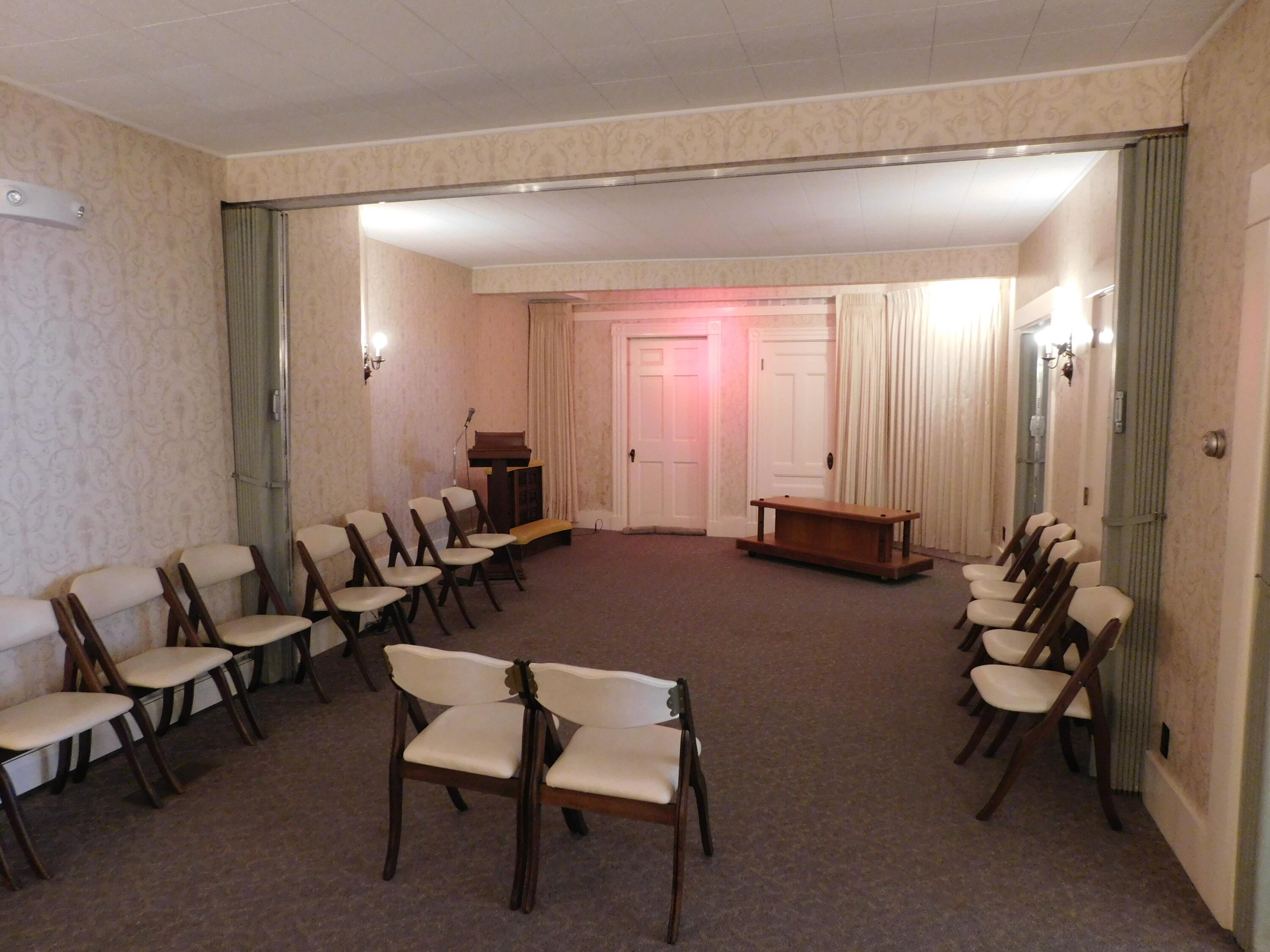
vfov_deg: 58.9
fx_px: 844
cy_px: 476
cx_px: 635
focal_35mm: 23
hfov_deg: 73.9
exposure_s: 1/20
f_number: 3
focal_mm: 4
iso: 400
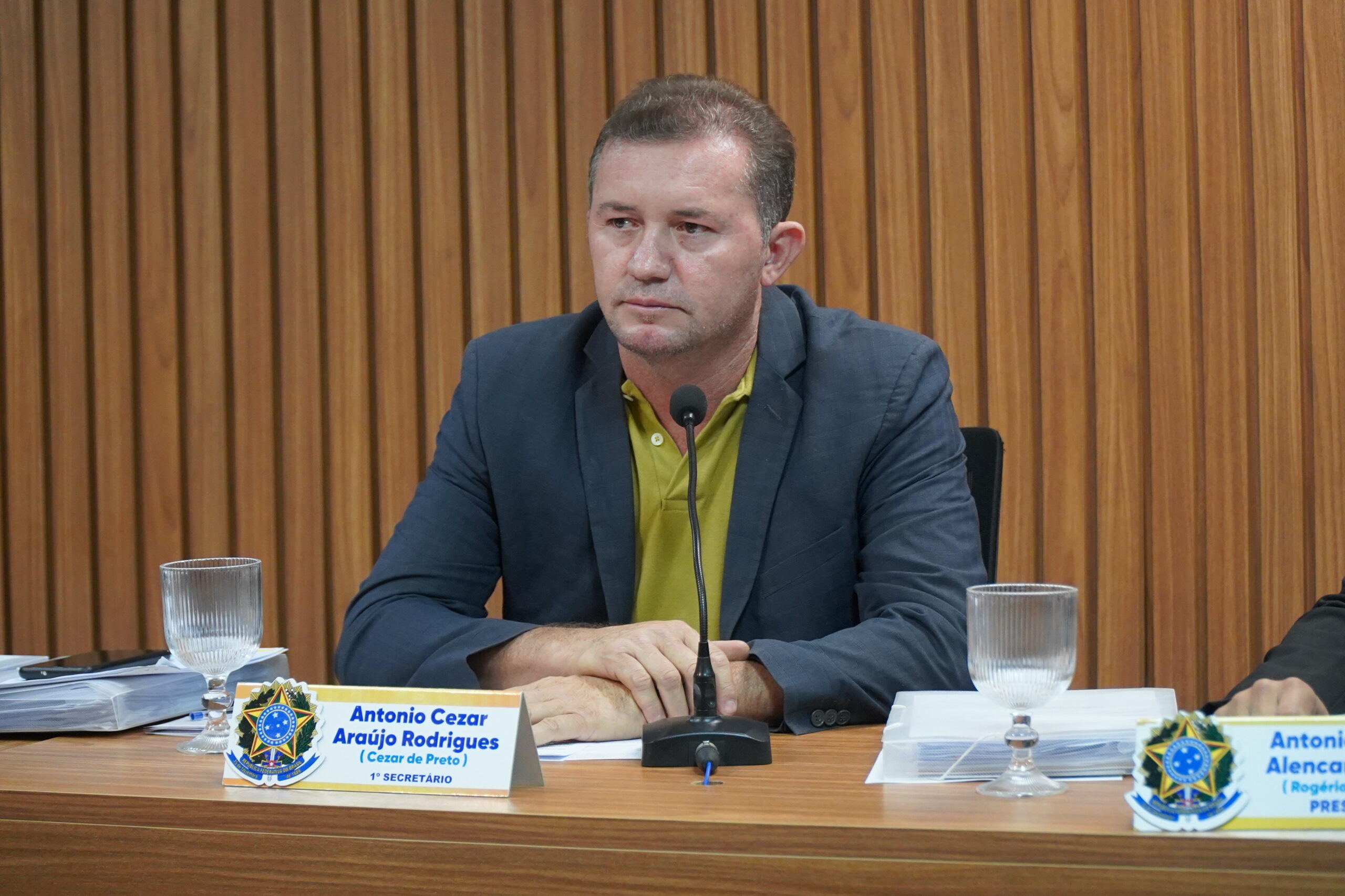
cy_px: 448
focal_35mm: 120
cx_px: 672
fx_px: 4483
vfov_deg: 11.4
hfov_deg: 17.1
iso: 3200
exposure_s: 1/160
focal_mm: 80
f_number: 4
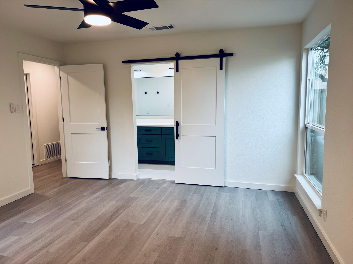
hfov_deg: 71.6
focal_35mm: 24
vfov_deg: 56.8
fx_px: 245
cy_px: 132
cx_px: 176
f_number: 1.78
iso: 100
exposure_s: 1/120
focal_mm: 6.76
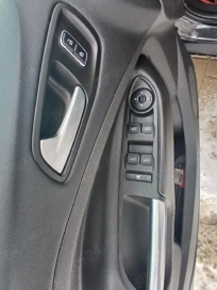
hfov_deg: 54.9
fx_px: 209
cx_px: 106
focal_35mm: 25
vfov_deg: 68.1
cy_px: 106
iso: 80
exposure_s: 1/100
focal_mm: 1.4
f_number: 2.2
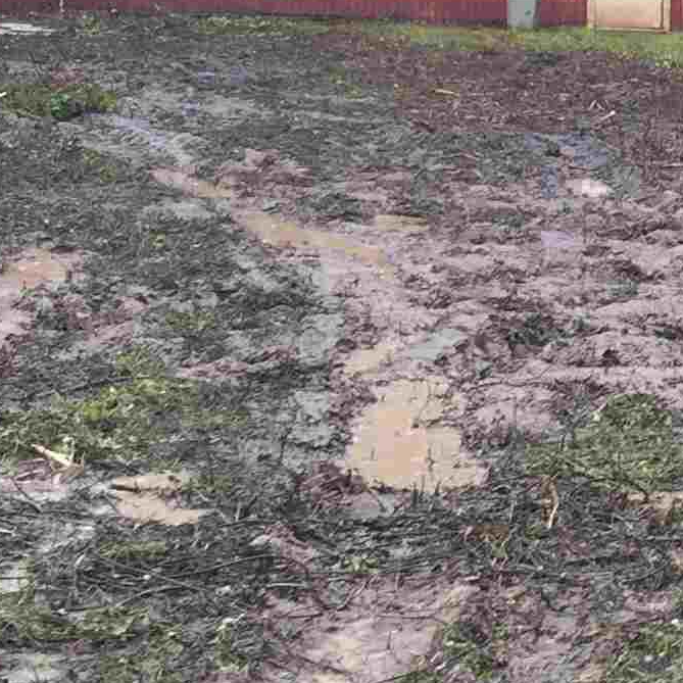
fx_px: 2790
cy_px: 174
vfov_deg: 13.9
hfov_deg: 13.4
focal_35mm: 125
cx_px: 917
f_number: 2.2
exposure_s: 1/120
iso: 32
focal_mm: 4.15
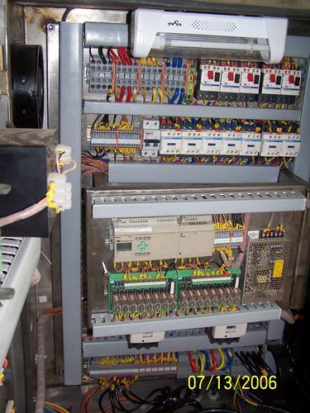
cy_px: 206
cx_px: 155
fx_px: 454
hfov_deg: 37.7
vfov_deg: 49.0
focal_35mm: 38
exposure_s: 1/60
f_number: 3.2
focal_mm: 6.3
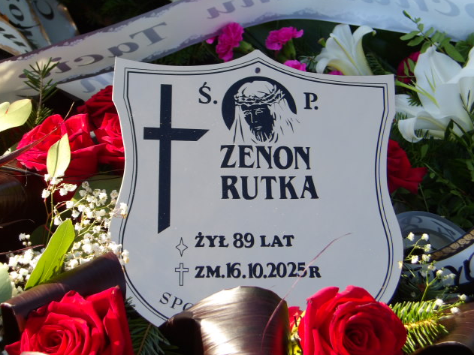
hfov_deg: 27.4
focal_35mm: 71
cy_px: 177
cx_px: 237
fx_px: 972
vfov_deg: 20.7
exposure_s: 1/144
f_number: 4.9
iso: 100
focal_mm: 12.5
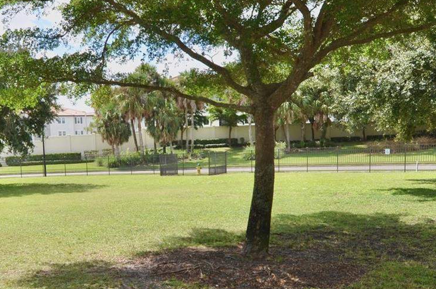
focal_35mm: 39
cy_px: 202
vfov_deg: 33.6
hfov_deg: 48.9
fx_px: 471
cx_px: 149
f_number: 8
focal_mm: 12
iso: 100
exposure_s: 1/250
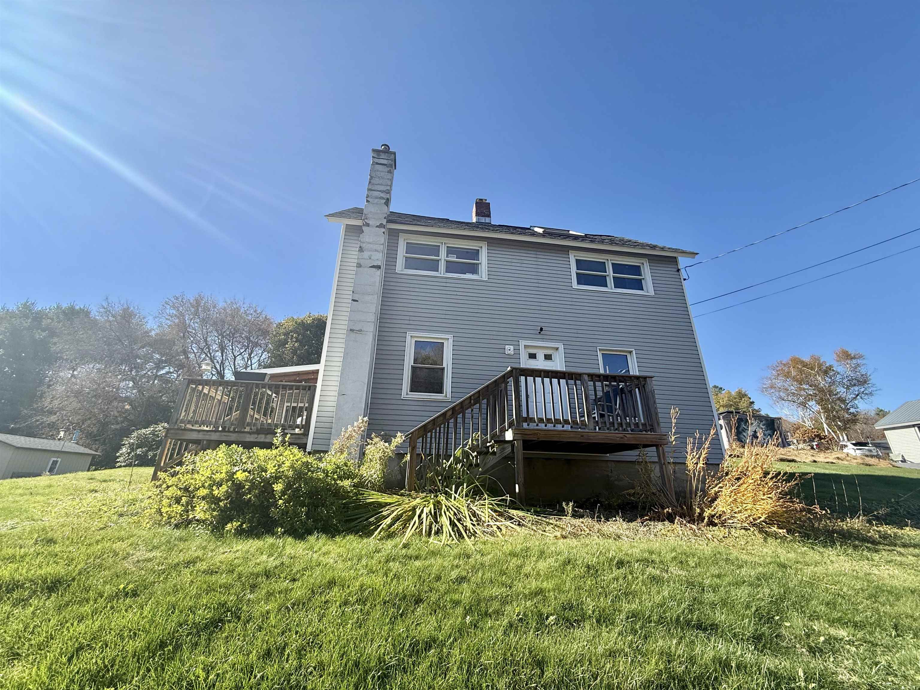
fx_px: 372
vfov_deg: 85.7
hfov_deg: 102.1
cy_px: 345
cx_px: 460
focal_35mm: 14
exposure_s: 1/726
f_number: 2.2
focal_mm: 2.22
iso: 50
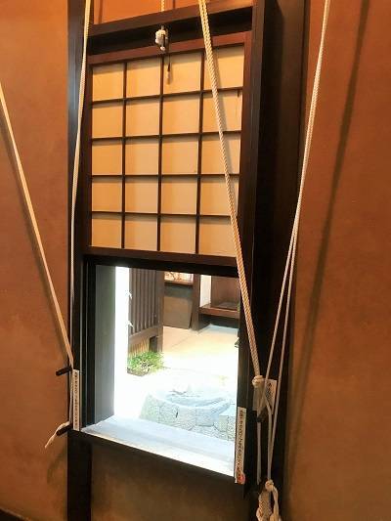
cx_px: 196
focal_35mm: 28
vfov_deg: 63.4
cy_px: 260
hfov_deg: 49.8
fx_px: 422
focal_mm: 3.99
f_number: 1.8
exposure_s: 1/9
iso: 100
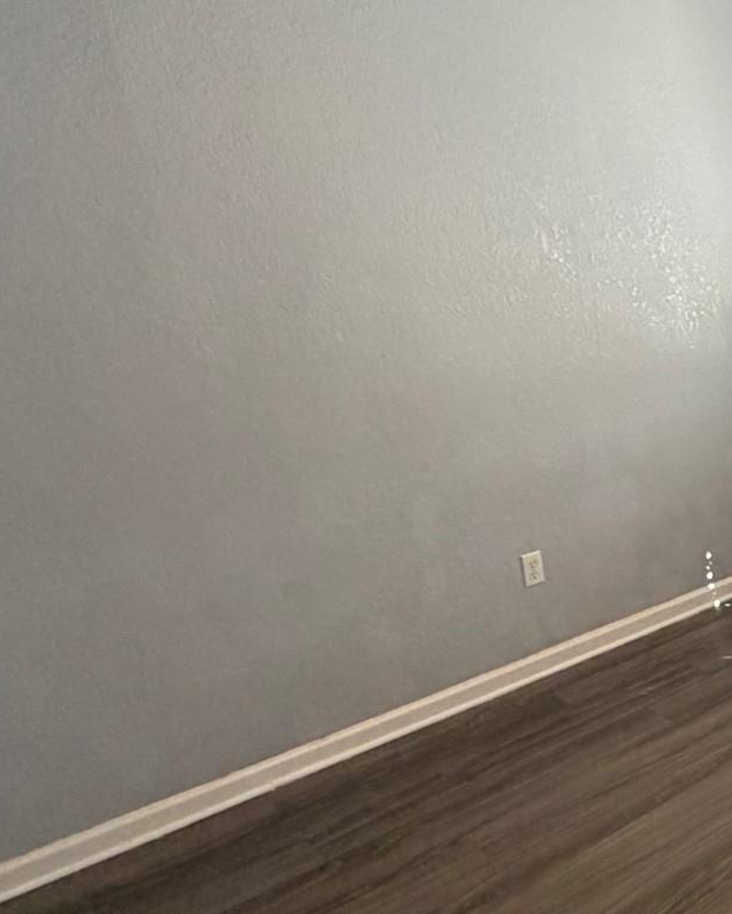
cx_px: 918
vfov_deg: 50.1
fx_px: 975
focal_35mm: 36
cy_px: 527
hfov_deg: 32.5
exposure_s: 1/114
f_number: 2.2
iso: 320
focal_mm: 2.22
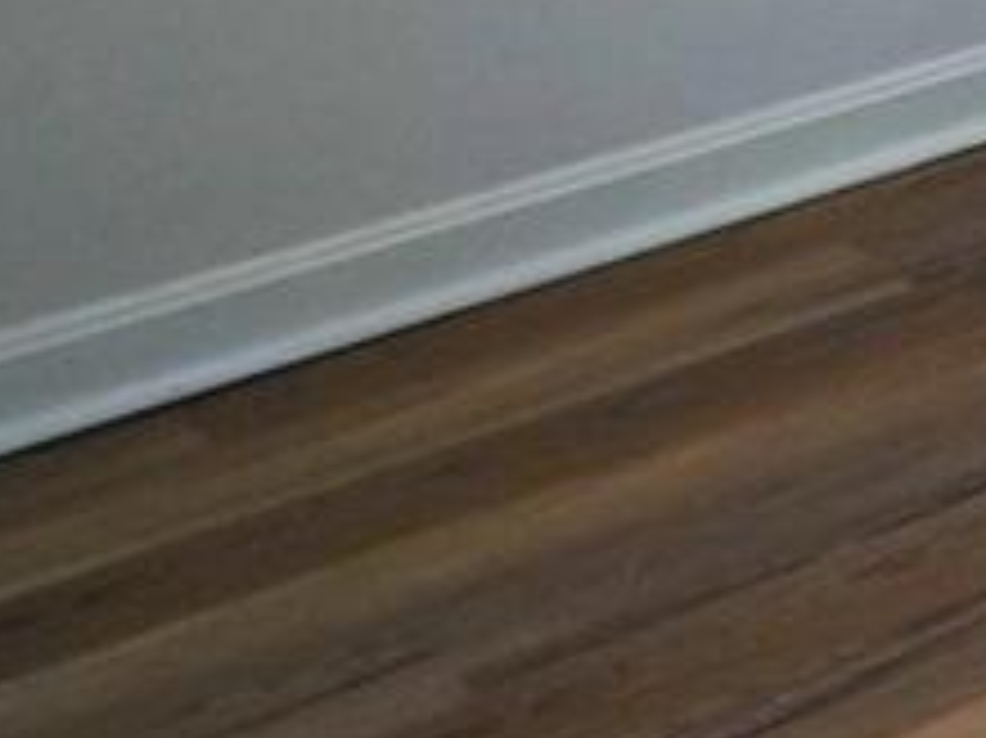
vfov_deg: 11.6
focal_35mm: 101
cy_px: -1107
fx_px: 2875
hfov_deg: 10.4
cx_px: 3206
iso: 1000
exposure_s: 1/160
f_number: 4
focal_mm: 16
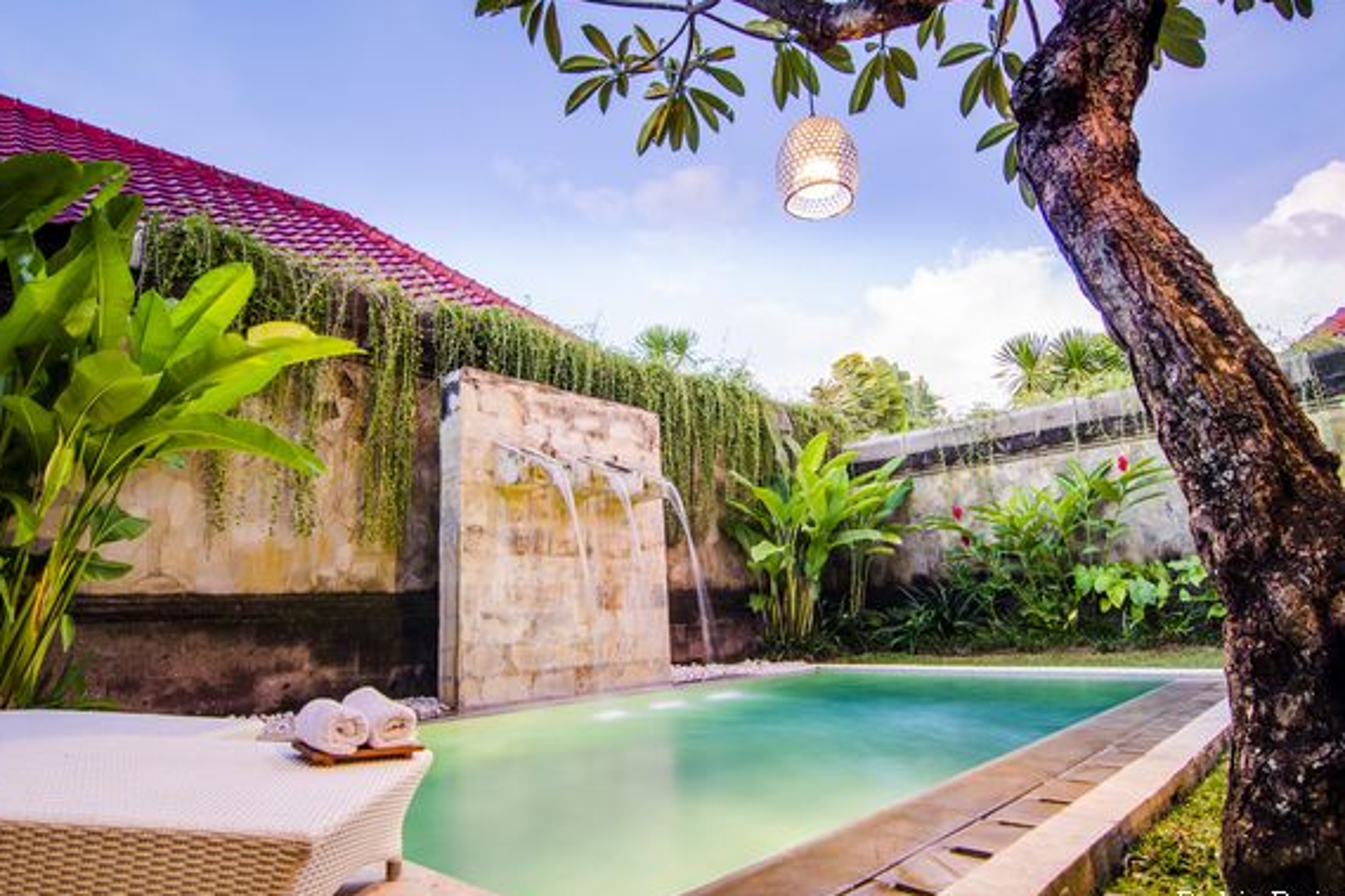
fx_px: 767
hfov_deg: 82.5
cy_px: 465
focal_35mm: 21
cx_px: 678
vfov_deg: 60.6
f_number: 5.6
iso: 100
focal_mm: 13
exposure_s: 4
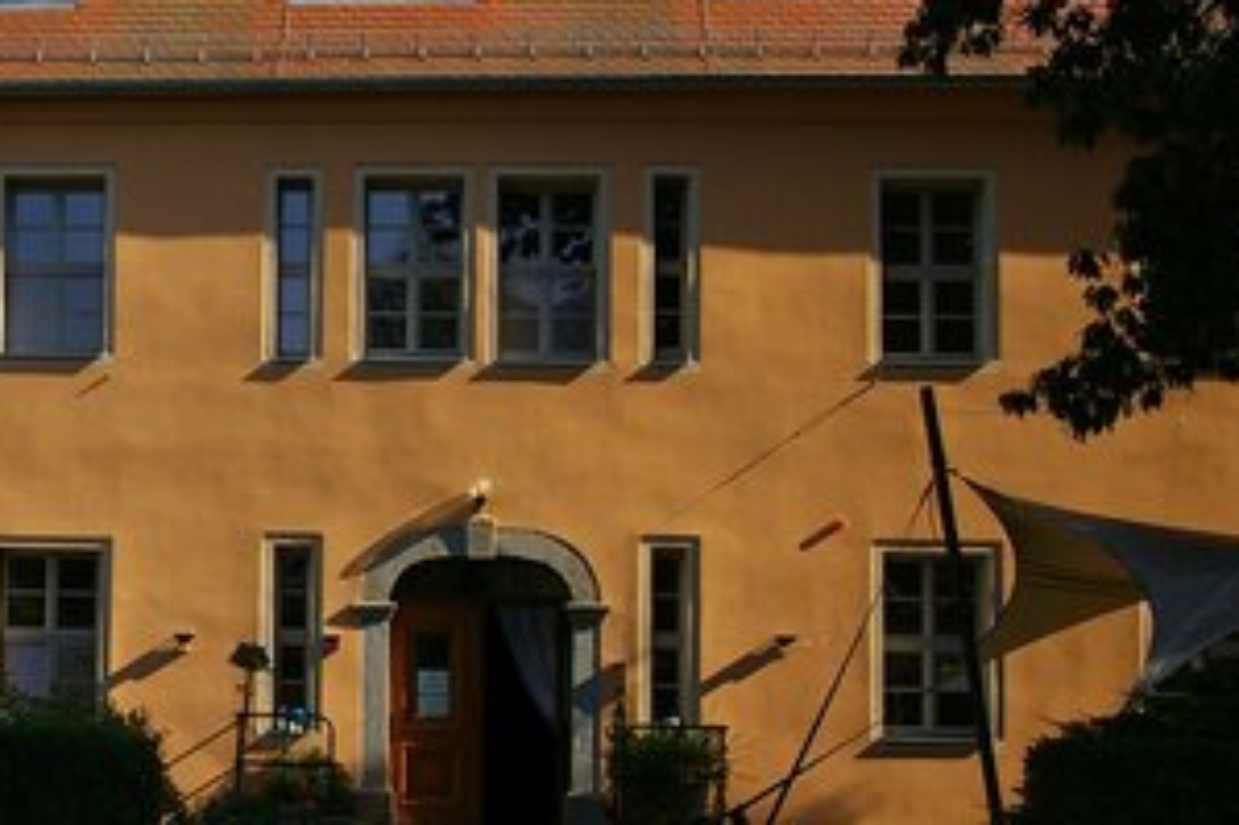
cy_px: 415
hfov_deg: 24.3
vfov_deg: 17.0
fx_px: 2752
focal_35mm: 80
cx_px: 23
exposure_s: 1/180
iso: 200
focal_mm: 24
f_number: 9.5
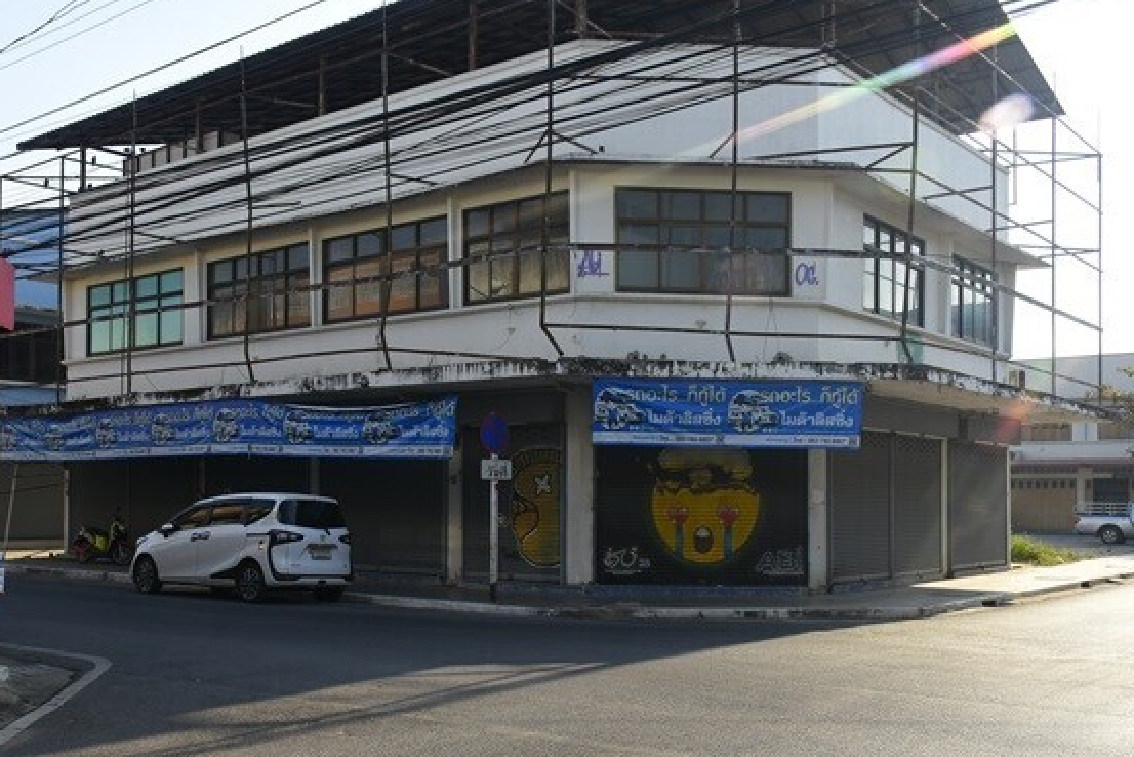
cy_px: 467
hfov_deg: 50.3
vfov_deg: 34.9
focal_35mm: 38
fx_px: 1197
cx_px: 441
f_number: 7.1
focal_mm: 20
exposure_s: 1/250
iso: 125
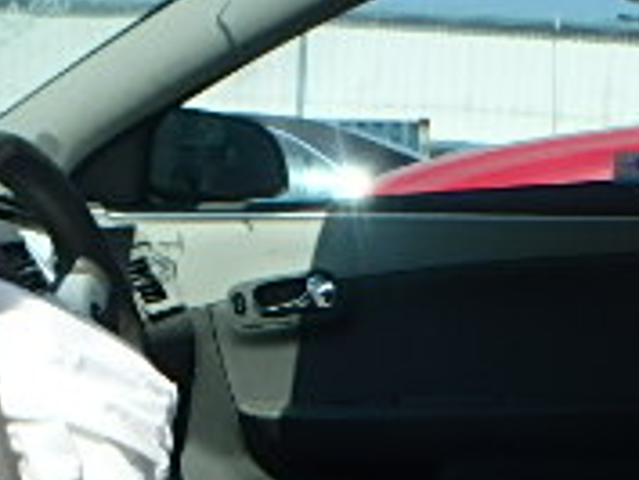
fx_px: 1404
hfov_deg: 25.6
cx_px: 260
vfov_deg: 17.7
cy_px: 682
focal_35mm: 76
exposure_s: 1/400
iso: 125
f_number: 6
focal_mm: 3.7
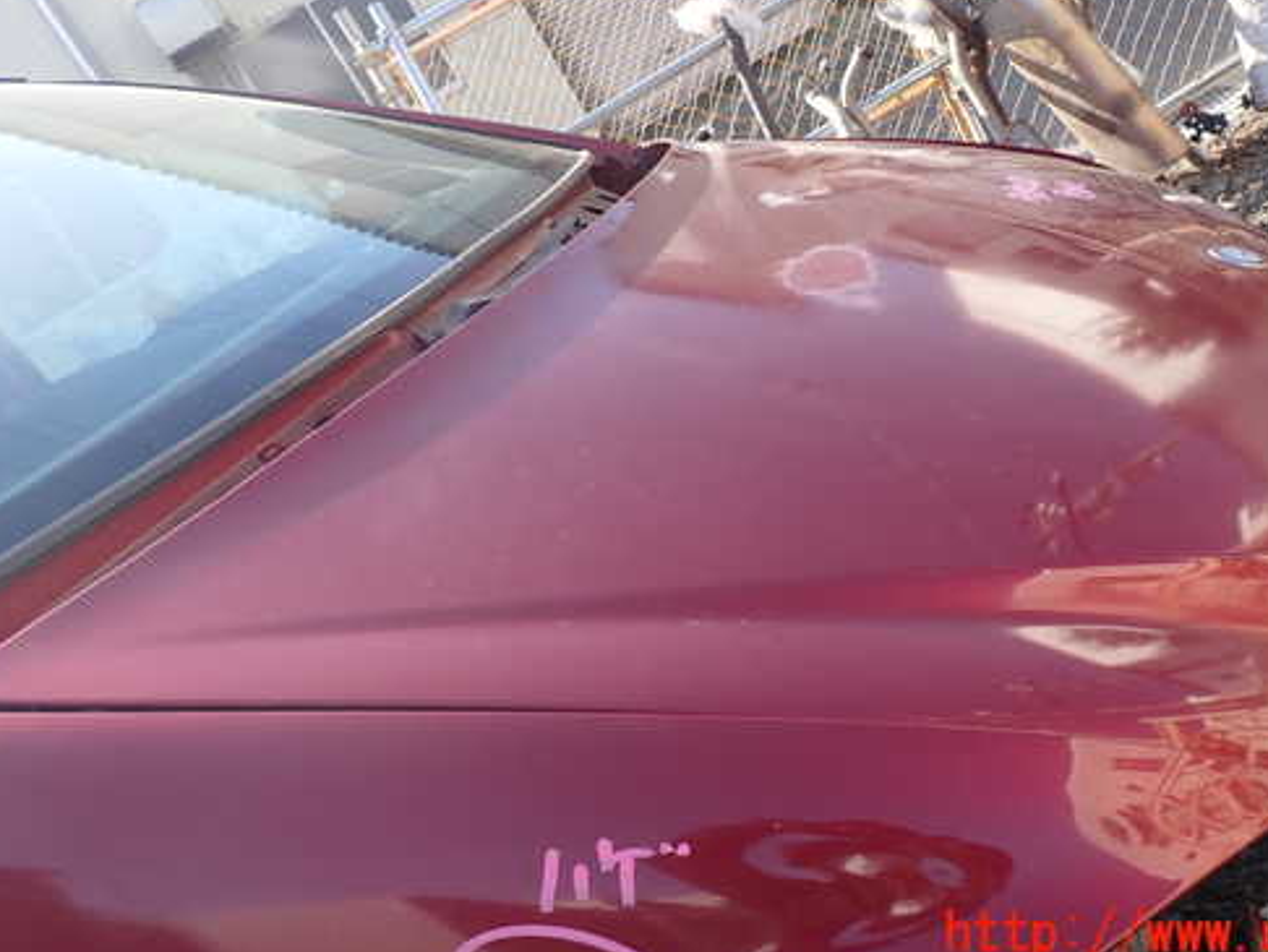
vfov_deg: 38.5
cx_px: 751
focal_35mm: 37
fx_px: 1356
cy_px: 381
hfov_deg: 49.8
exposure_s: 1/320
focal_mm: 5.4
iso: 100
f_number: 3.2
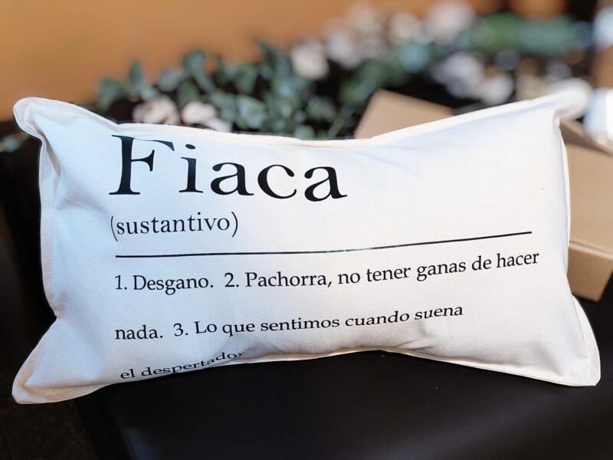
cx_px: 306
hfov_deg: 41.2
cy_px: 230
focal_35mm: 46
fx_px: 815
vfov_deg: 31.5
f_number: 1.65
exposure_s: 1/25
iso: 1000
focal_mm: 6.14
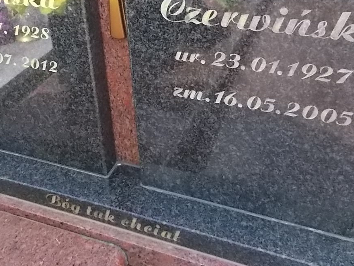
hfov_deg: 39.5
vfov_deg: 29.0
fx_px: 491
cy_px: 24
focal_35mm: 48
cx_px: 142
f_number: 8
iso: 400
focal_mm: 4.6
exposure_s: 1/160
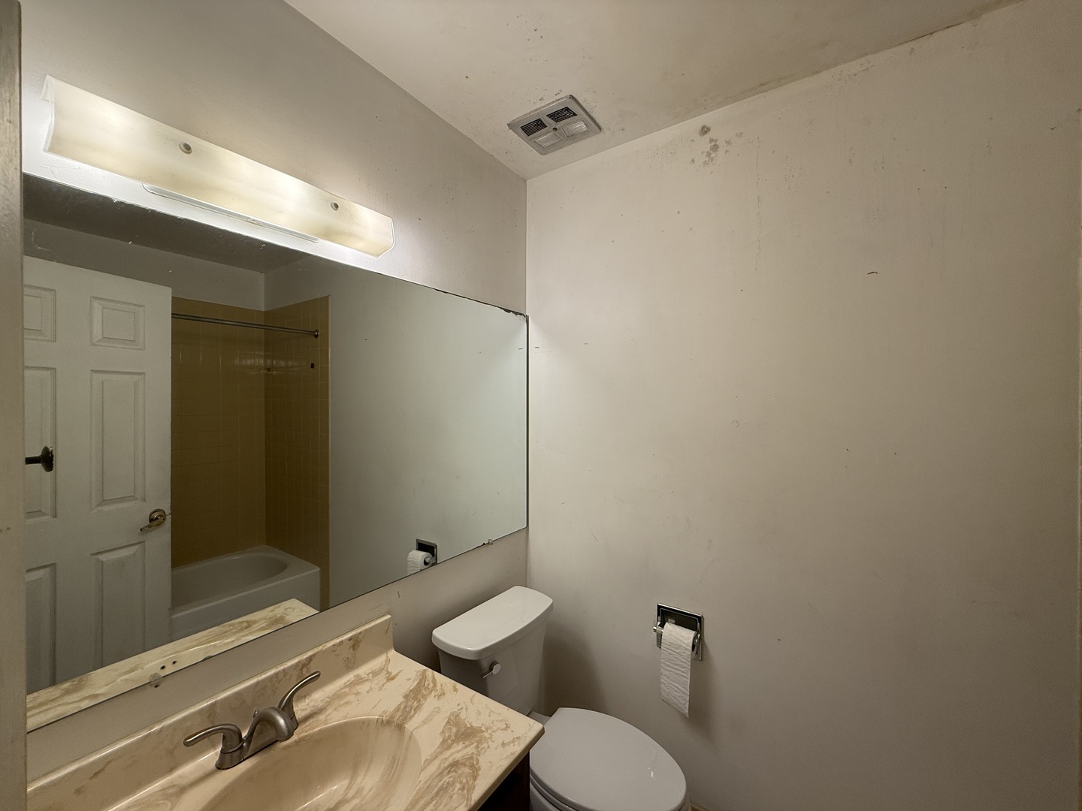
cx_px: 541
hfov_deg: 102.1
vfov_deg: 85.7
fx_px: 438
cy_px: 406
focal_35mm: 14
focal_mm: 2.22
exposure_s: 1/120
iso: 100
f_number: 2.2
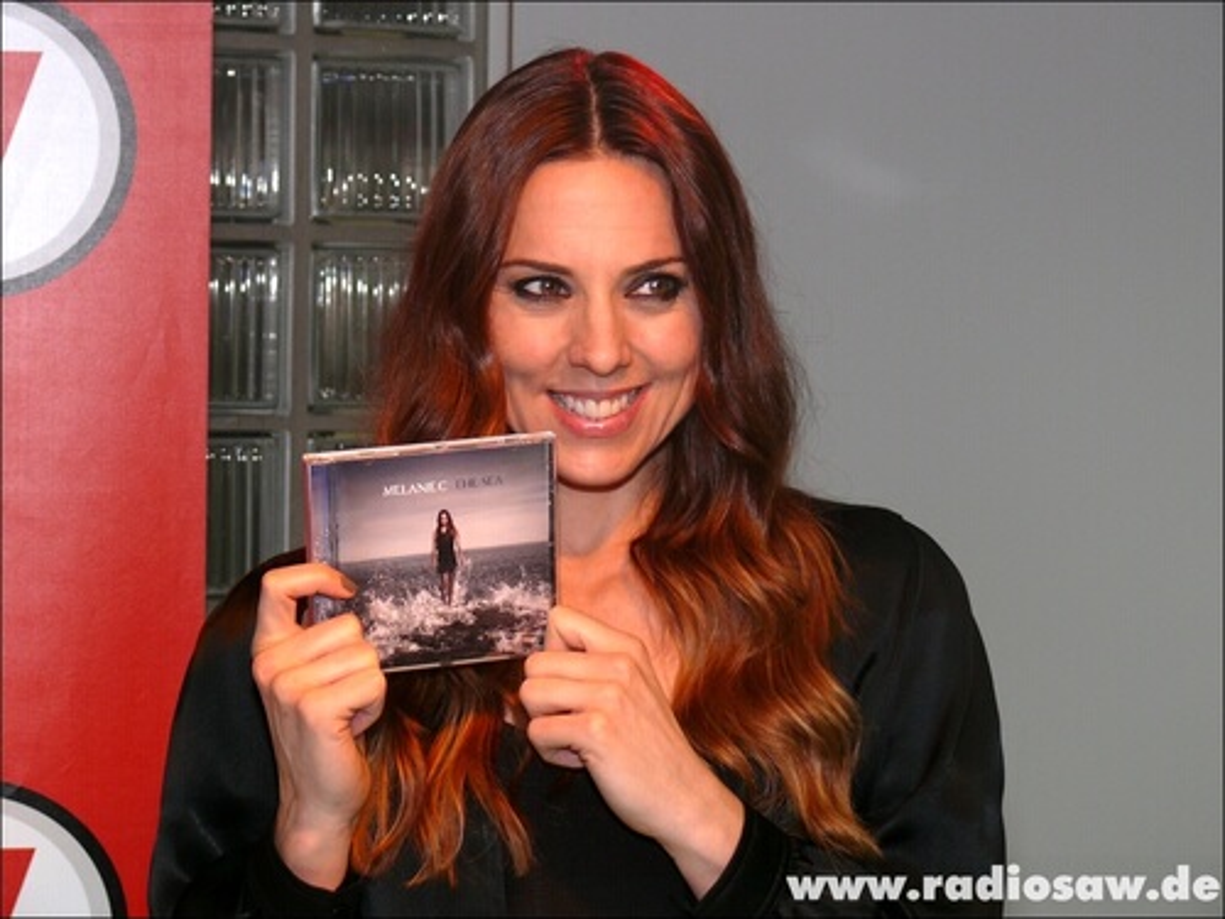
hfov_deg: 15.9
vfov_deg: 12.0
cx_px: 612
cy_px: 460
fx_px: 4388
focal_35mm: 124
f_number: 3.6
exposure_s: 1/25
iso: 100
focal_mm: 23.5
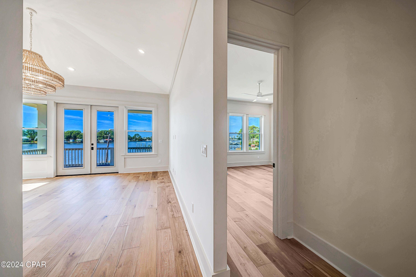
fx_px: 139
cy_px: 138
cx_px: 208
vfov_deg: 90.0
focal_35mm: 12
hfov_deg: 112.6
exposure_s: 1/80
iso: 100
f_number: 5.6
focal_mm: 12
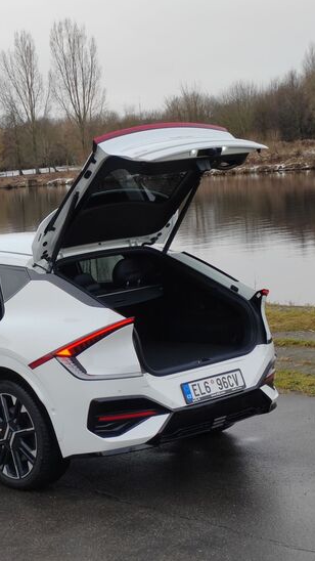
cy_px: 279
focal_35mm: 79
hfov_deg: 14.9
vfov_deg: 26.9
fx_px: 1174
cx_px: -33
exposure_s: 1/310
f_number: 1.9
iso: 100
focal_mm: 5.52
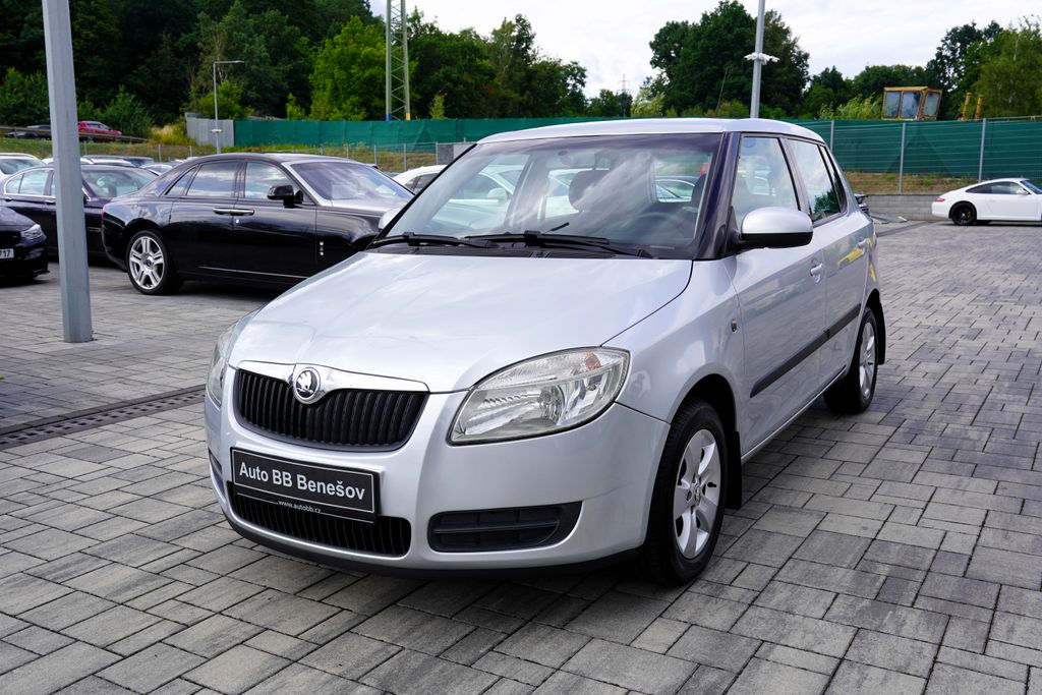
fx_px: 955
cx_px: 521
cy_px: 348
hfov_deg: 57.2
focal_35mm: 33
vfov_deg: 40.0
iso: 100
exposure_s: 1/125
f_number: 8
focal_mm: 33
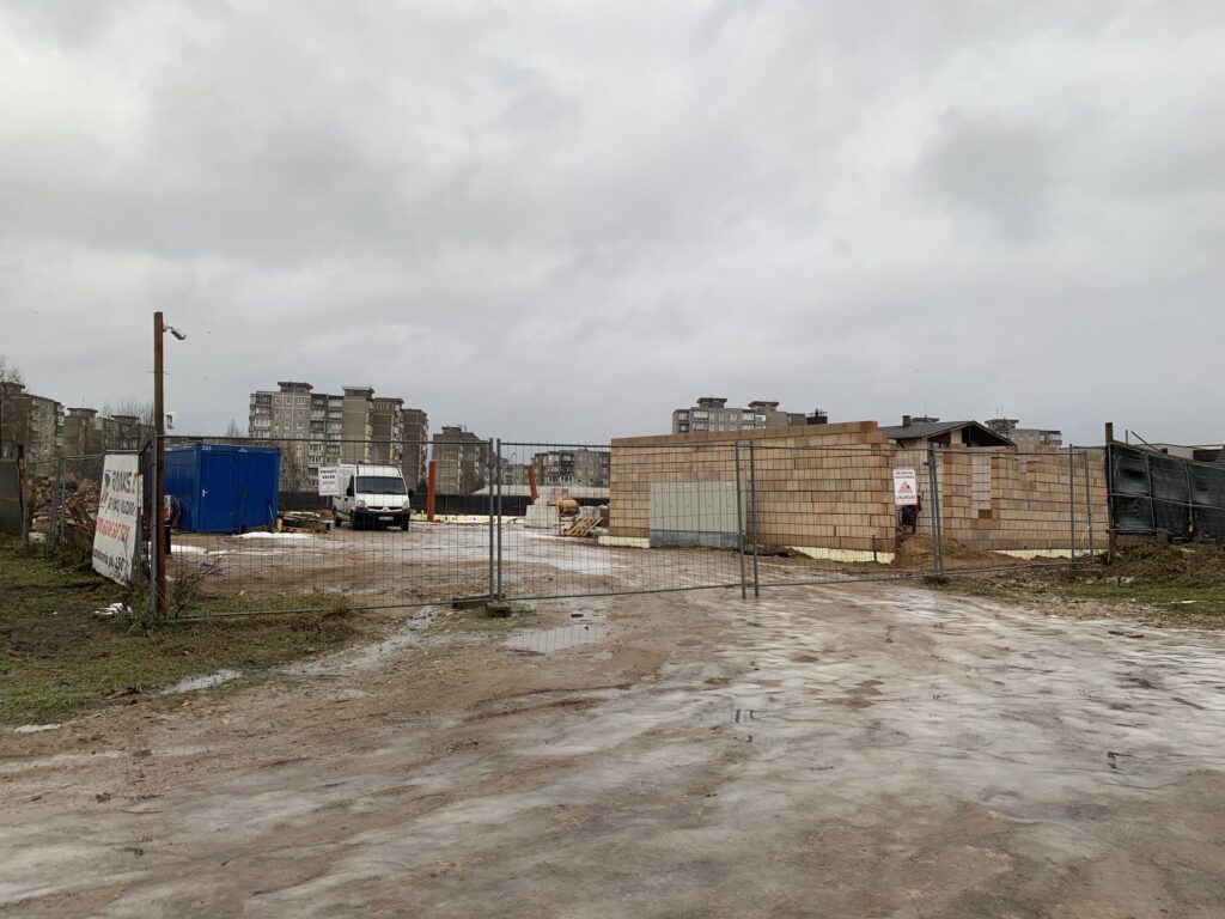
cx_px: 612
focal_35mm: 26
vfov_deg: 53.1
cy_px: 460
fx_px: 920
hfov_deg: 67.3
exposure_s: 1/185
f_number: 1.8
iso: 25
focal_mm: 4.25
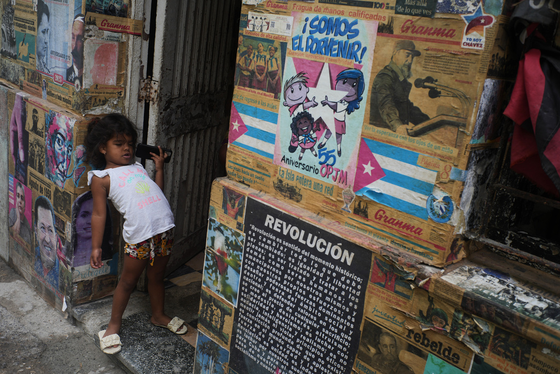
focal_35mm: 24
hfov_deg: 73.7
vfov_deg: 53.1
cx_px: 280
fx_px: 373
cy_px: 187
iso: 100
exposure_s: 1/125
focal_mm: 24
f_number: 2
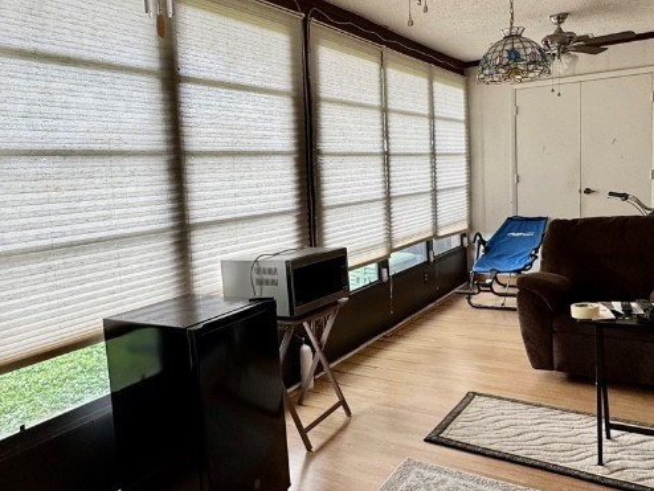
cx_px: 281
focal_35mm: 29
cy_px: 228
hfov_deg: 61.4
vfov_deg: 48.2
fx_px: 548
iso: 64
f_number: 2.2
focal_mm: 2.22
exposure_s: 1/99
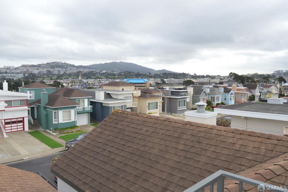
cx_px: 144
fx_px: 216
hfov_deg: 67.4
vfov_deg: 47.8
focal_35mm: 27
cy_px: 96
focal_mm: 18
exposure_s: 1/200
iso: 100
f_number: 8
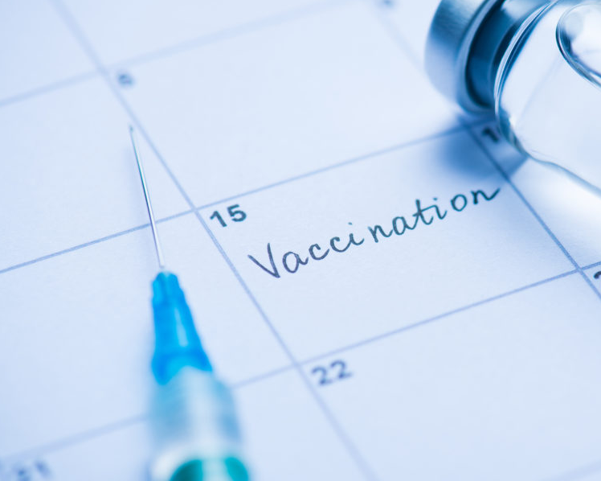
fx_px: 2401
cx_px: 397
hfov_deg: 14.2
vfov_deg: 11.4
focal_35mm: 135
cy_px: 222
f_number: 9
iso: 100
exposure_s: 1/125
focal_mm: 105
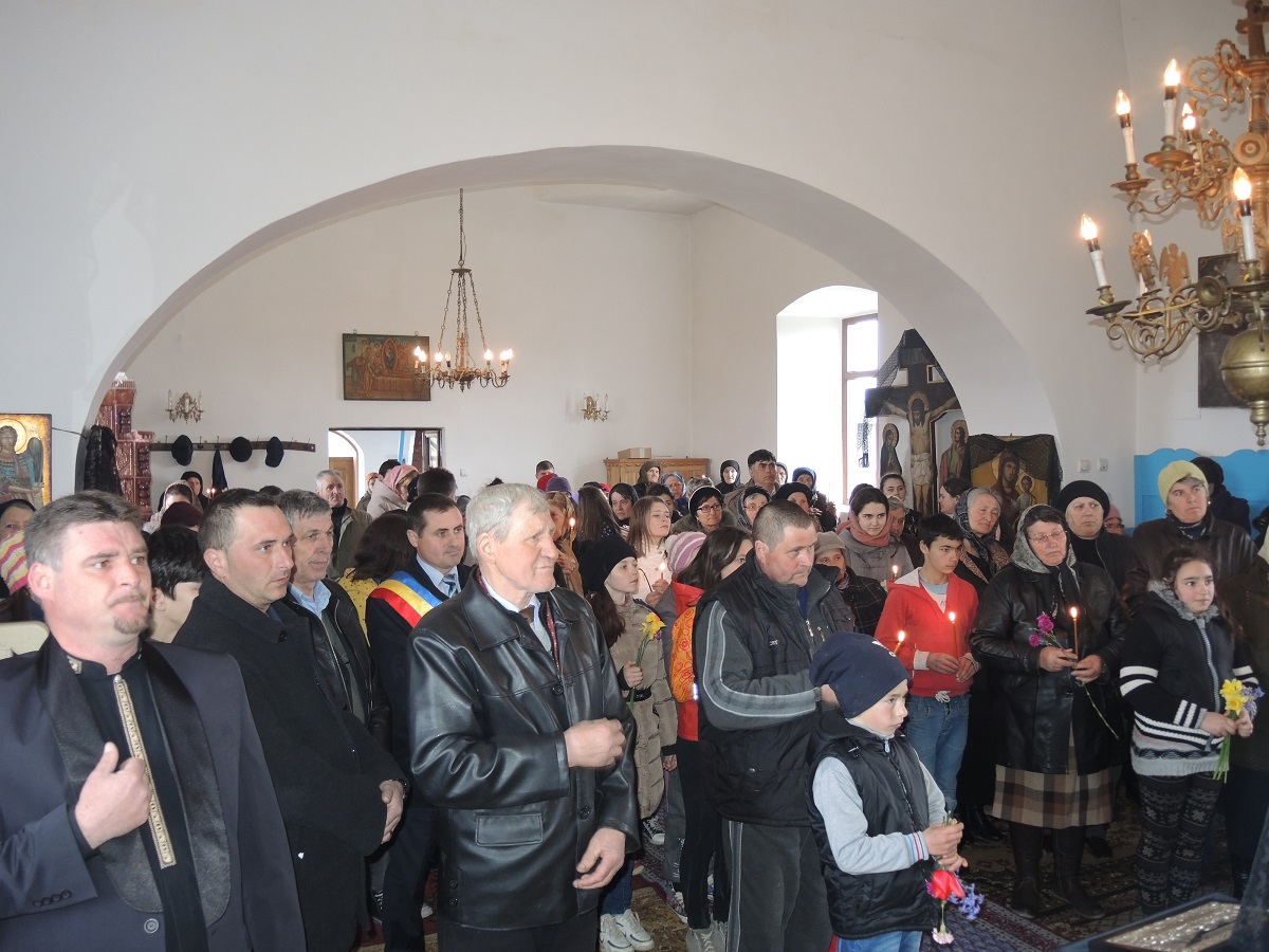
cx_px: 634
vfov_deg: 49.7
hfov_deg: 63.4
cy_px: 476
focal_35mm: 28
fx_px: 1026
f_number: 2
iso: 220
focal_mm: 6
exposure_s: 1/40
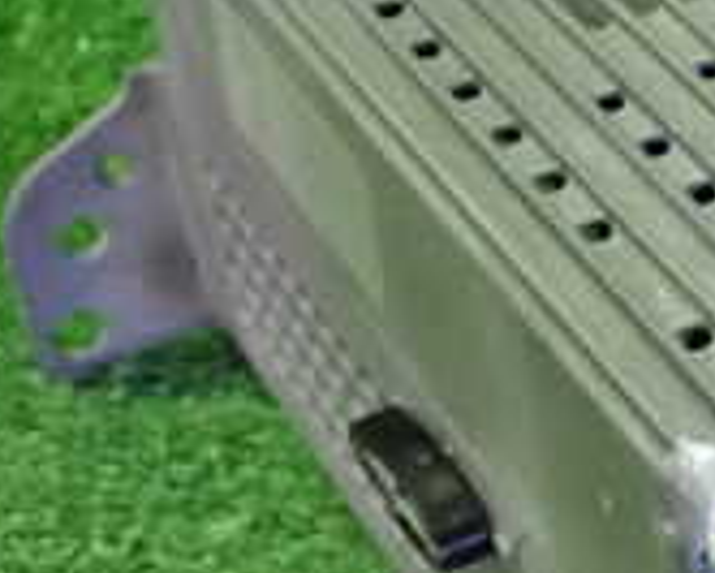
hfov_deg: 16.7
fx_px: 2244
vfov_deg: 14.5
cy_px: 297
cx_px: 1021
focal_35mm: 106
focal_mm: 5.4
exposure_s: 1/80
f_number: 2.3
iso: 2000
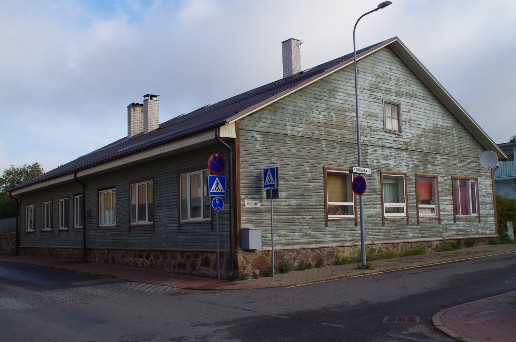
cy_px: 171
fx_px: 529
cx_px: 259
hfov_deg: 52.0
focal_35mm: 37
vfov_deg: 35.8
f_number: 11
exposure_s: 1/125
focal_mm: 24
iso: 160
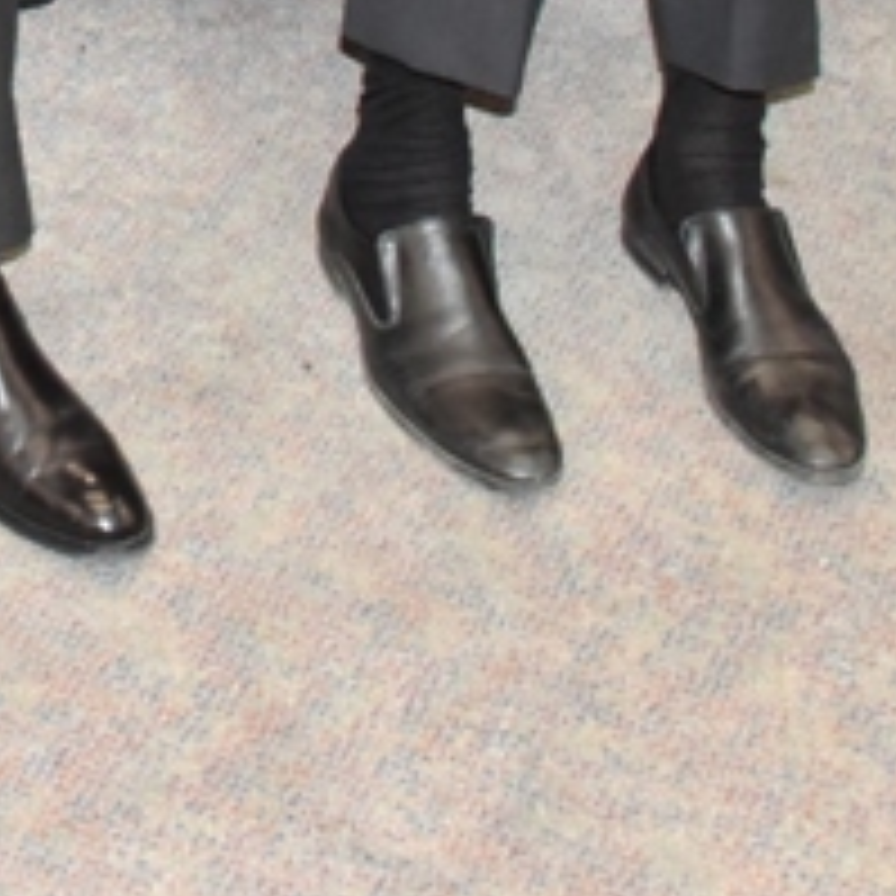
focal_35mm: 105
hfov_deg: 15.2
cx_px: -500
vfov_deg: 14.8
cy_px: -628
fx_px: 3075
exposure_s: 1/125
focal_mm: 24
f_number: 6.3
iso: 2500
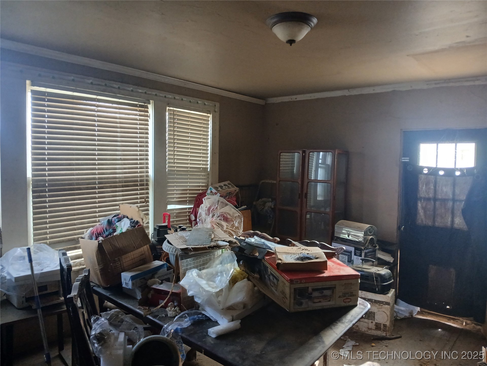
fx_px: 366
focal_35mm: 26
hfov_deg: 67.3
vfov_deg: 53.1
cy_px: 183
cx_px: 244
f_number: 1.8
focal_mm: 3.98
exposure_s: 1/30
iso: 250
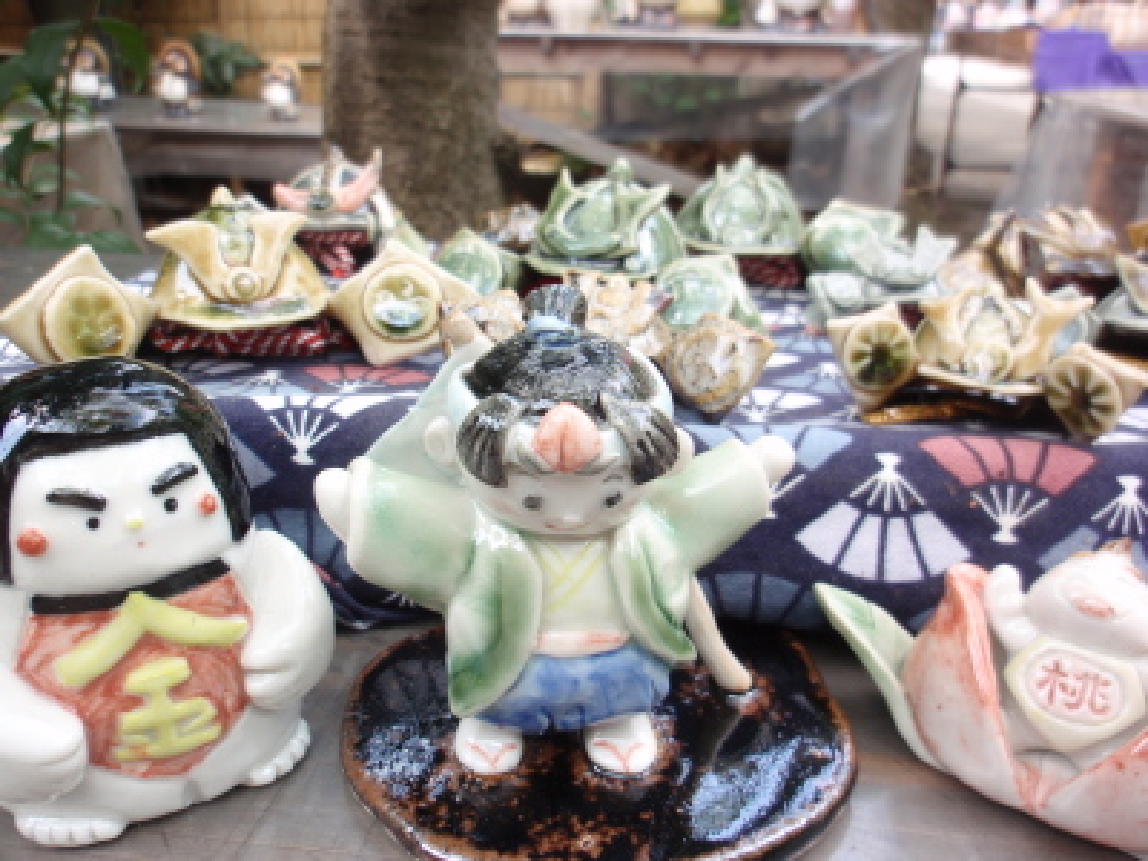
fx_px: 929
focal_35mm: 28
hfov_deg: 63.4
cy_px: 430
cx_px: 574
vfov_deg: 49.7
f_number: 3.2
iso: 64
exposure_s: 1/60
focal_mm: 5
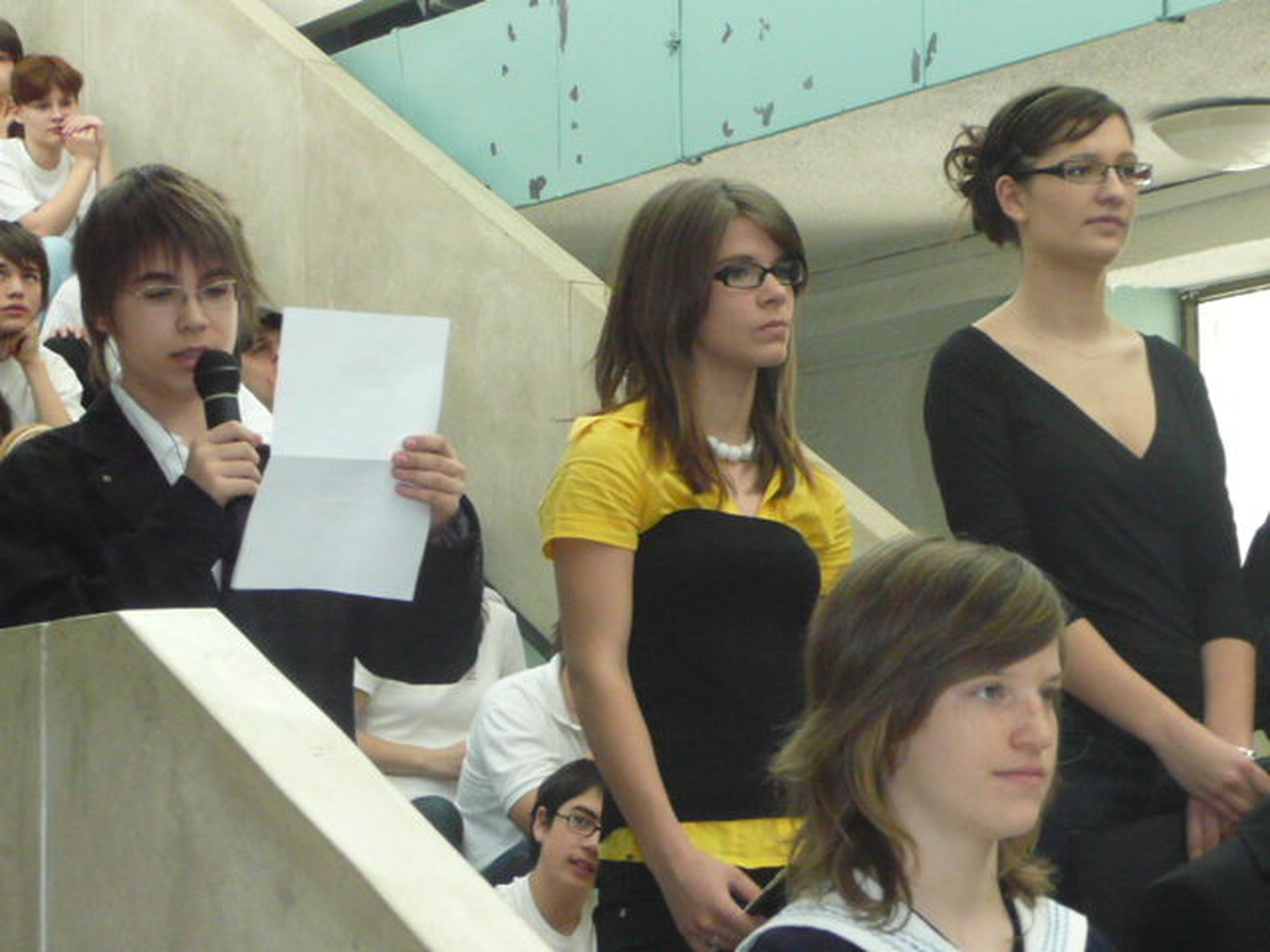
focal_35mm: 116
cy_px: 476
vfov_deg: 12.8
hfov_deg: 17.0
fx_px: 4256
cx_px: 635
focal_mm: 13.7
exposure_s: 1/30
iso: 400
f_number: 4.7
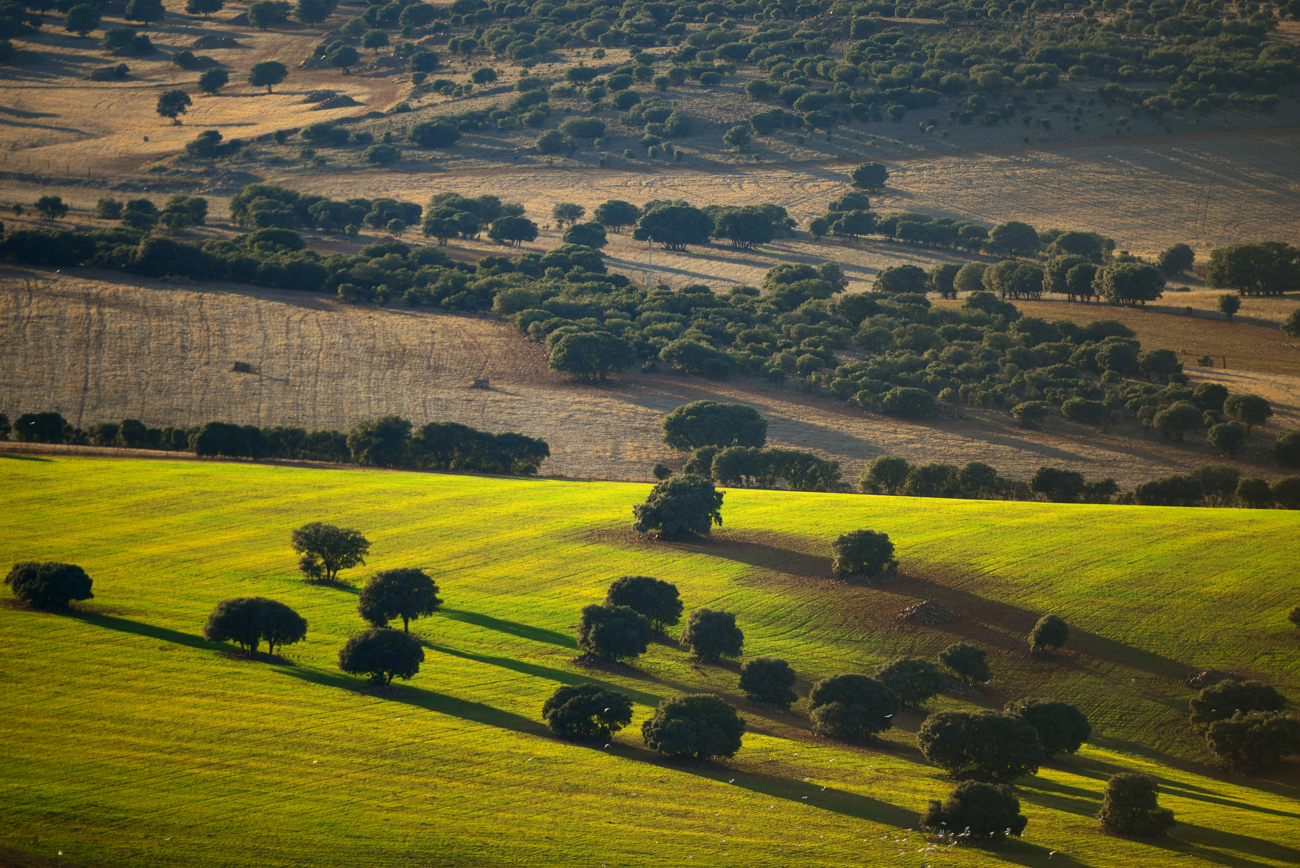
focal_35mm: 500
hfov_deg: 4.1
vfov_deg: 2.8
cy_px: 434
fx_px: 18060
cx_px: 650
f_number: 4.5
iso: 200
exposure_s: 1/500
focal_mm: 500
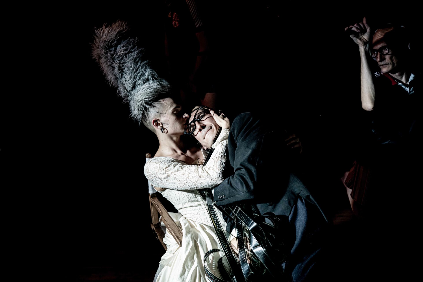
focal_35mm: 35
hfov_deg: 54.4
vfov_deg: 37.9
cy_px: 141
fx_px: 411
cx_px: 212
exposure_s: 1/125
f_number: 5
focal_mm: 35
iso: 1250
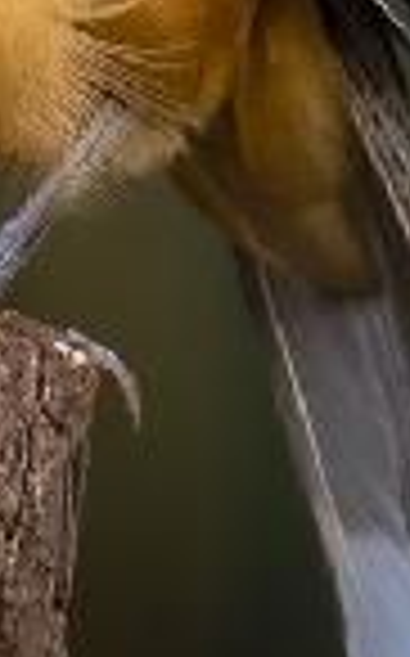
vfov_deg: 1.1
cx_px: -56
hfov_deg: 0.7
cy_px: -68
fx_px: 34376
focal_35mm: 1919
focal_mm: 500
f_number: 7.1
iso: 1250
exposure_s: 1/320
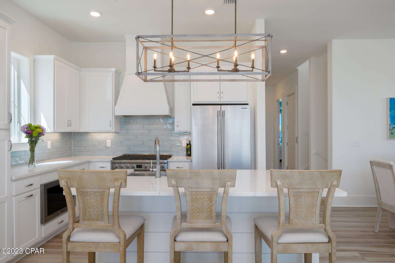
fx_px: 247
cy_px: 132
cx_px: 198
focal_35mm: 22
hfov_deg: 77.4
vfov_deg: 56.1
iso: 320
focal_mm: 22.5
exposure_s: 1/50
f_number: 9
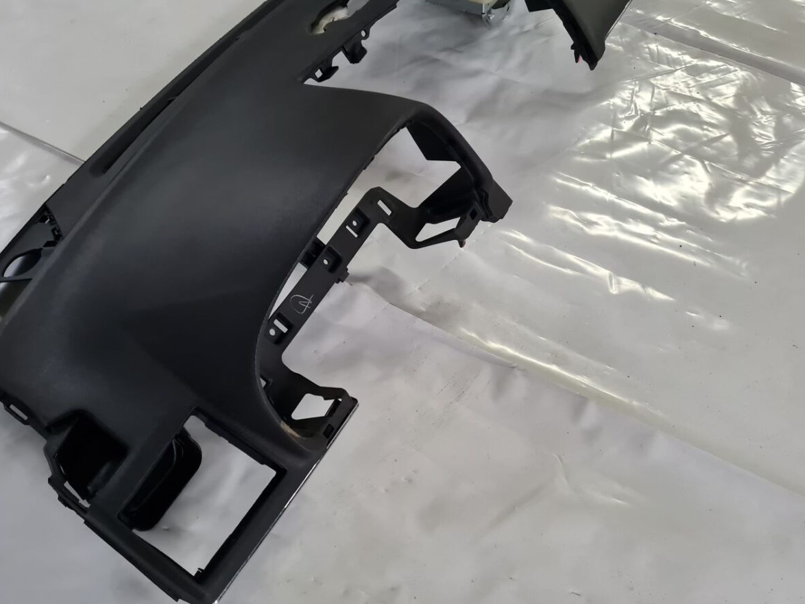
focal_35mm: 31
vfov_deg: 45.3
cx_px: 374
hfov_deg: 58.3
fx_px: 721
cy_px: 350
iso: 400
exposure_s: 1/50
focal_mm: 5.4
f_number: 1.8
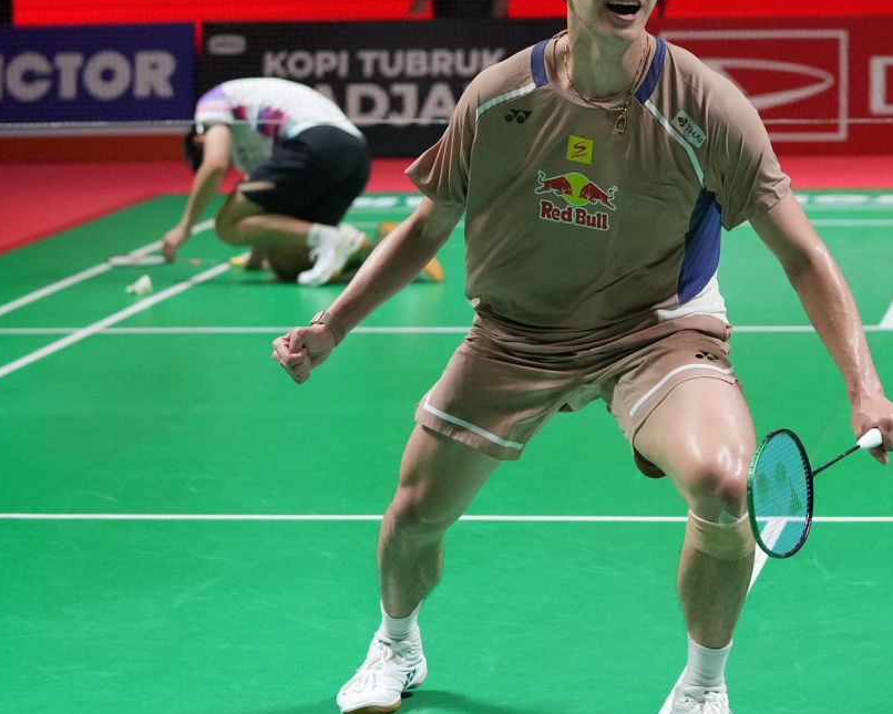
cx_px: 556
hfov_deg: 19.0
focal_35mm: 101
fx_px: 2670
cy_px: 334
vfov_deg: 15.2
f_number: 3.2
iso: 4000
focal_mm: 70
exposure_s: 1/2500
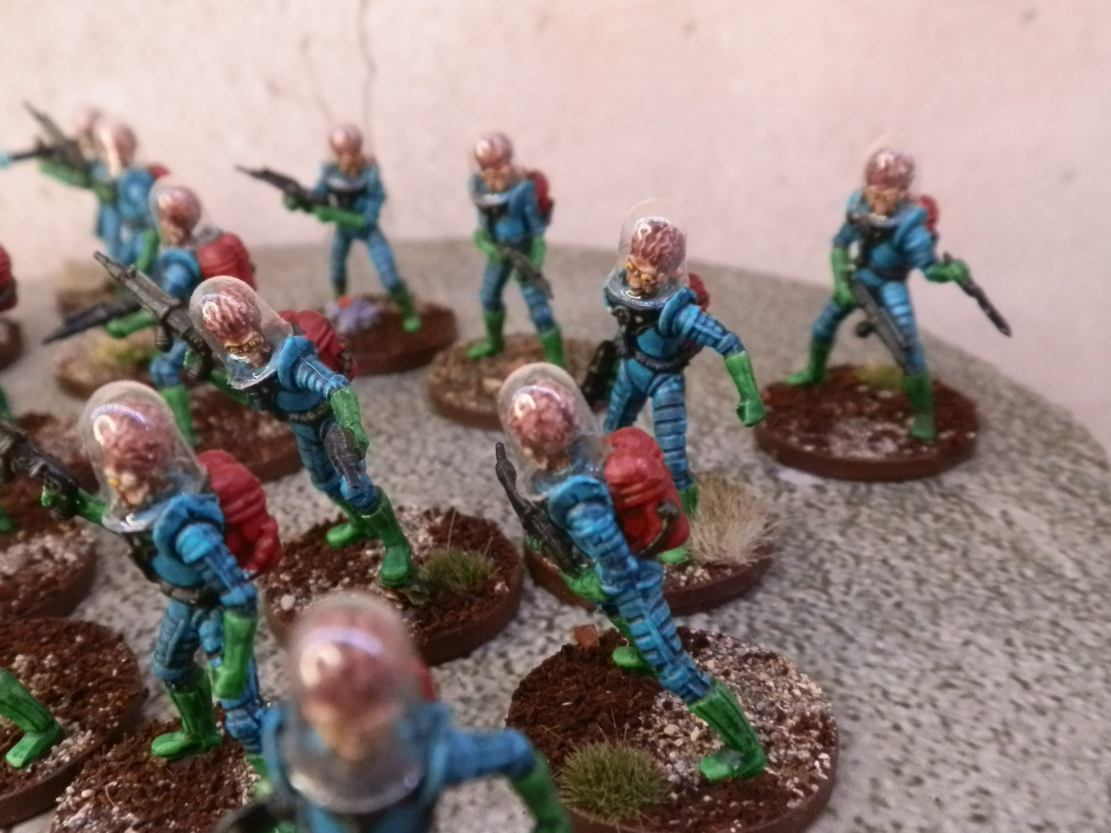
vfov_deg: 39.7
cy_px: 429
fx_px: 1155
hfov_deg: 51.1
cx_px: 451
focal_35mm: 36
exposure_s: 1/80
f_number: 3.1
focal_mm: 5
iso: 400
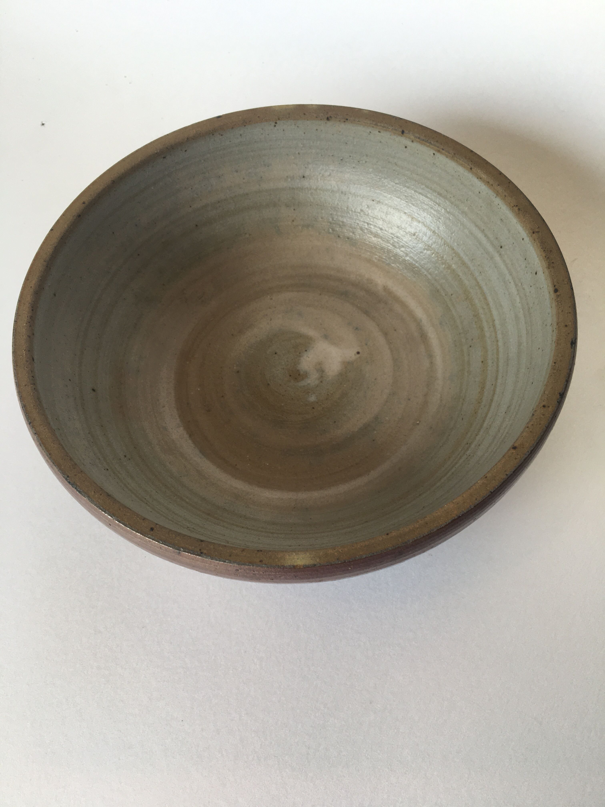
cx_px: 302
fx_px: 676
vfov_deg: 61.7
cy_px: 404
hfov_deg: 48.2
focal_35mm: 29
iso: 32
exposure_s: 1/100
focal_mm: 4.15
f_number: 2.2
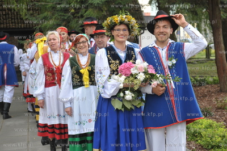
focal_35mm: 70
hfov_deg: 28.9
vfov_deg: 19.4
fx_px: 441
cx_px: 114
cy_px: 76
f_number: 5.6
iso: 400
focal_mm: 70
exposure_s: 1/200
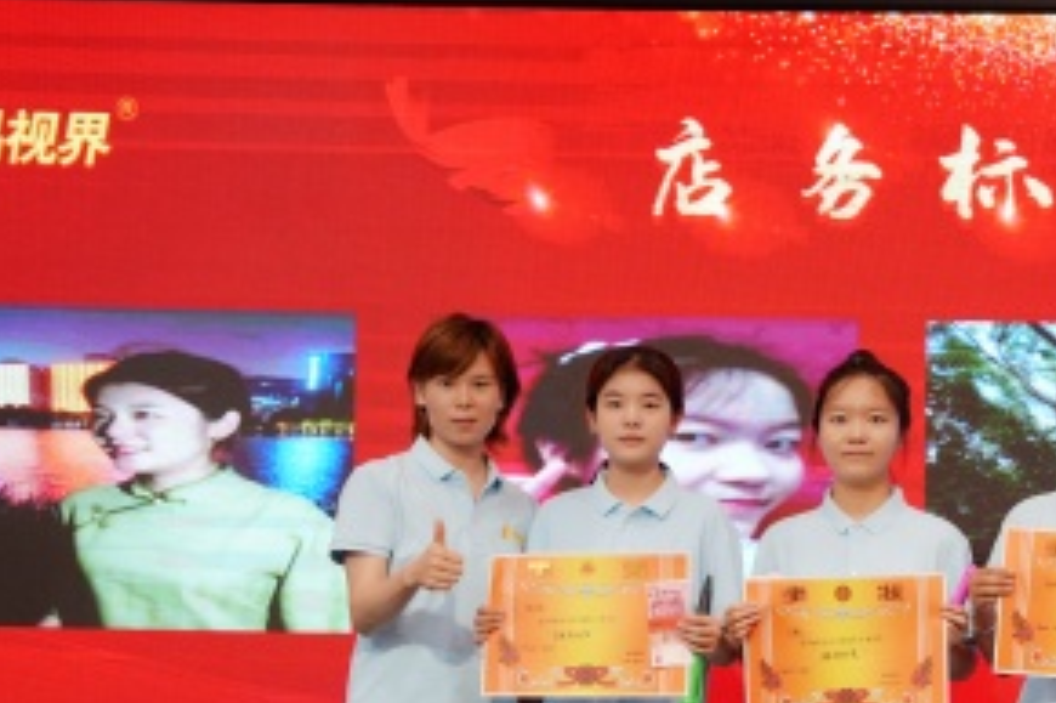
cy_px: 535
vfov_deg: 11.6
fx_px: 3459
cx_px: 896
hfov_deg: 17.2
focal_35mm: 118
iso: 1250
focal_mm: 57
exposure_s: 1/160
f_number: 4
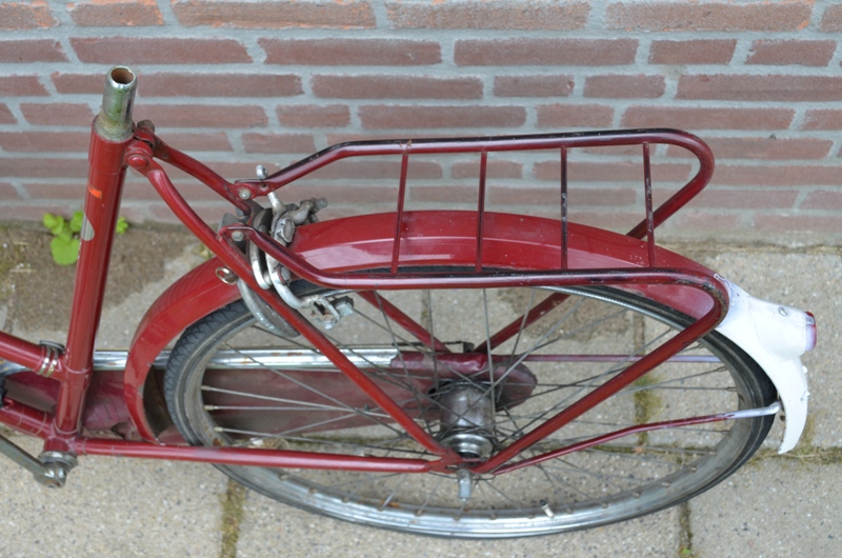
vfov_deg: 28.0
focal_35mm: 48
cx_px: 421
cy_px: 279
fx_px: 1120
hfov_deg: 41.2
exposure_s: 1/125
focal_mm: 32
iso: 320
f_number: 5.6
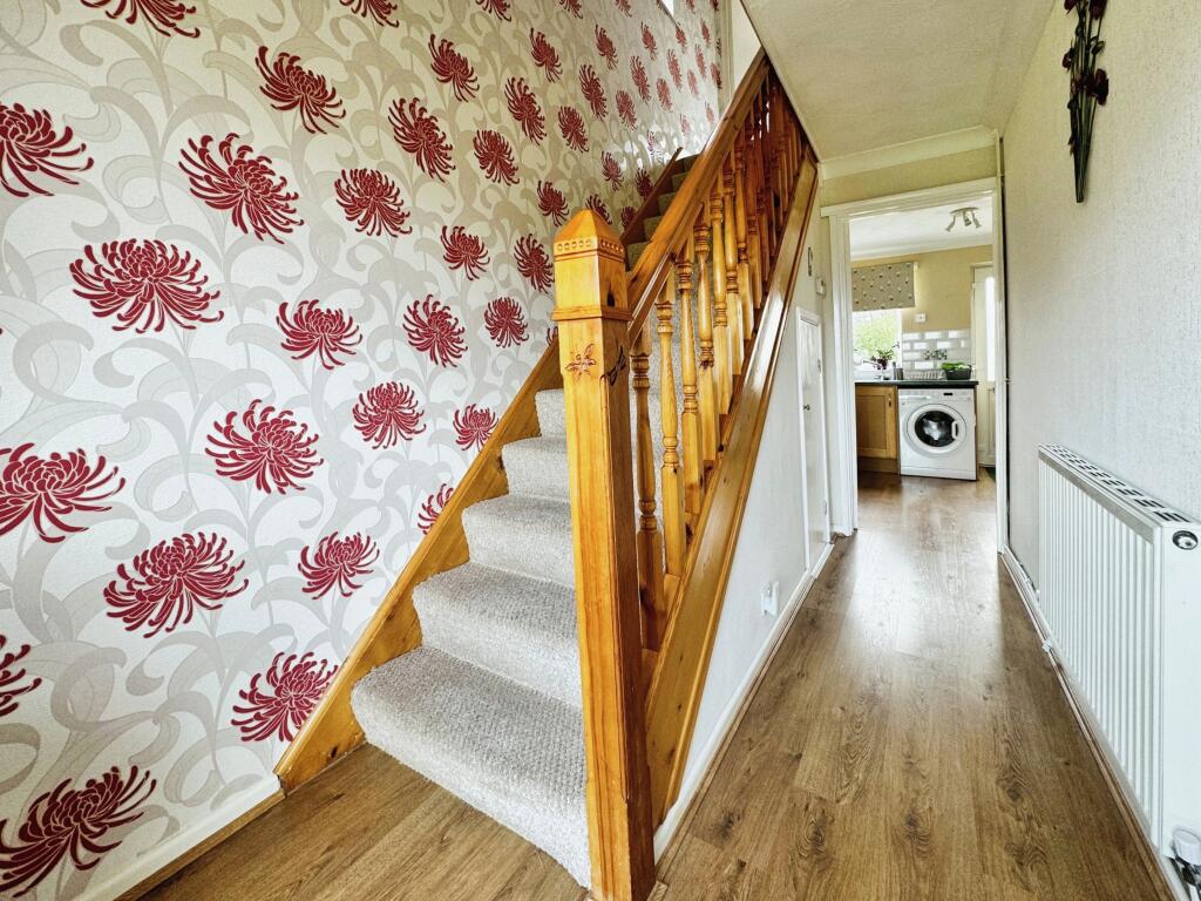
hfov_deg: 102.1
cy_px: 450
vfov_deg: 85.7
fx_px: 486
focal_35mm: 14
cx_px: 600
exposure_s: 1/99
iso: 100
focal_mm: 2.22
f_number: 2.2
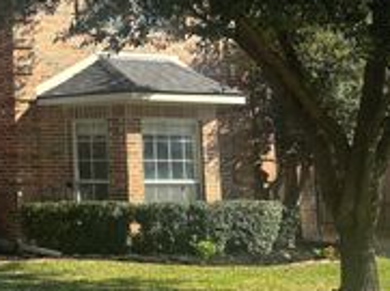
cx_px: -144
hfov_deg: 23.3
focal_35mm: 72
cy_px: 74
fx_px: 810
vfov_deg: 20.2
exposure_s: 1/1220
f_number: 1.6
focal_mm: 5.96
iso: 50
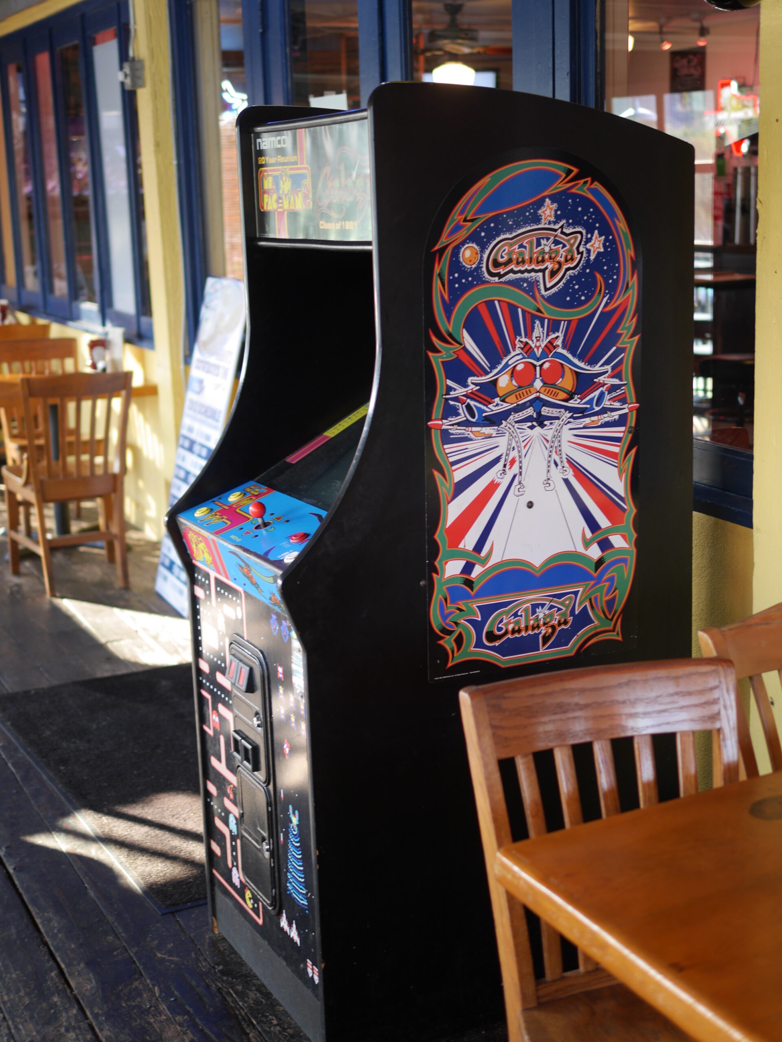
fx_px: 1506
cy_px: 521
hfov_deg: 29.1
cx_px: 391
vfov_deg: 38.2
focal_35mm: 50
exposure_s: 1/80
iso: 200
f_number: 1.4
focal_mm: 25
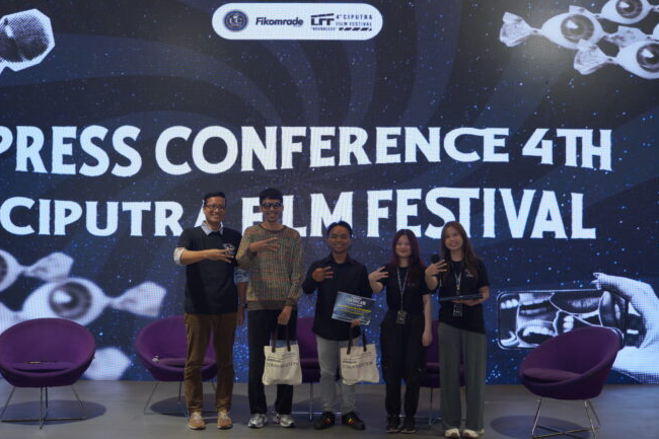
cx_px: 326
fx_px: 823
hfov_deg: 43.6
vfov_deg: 29.8
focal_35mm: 45
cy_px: 215
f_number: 2.8
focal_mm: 28
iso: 200
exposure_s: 1/100
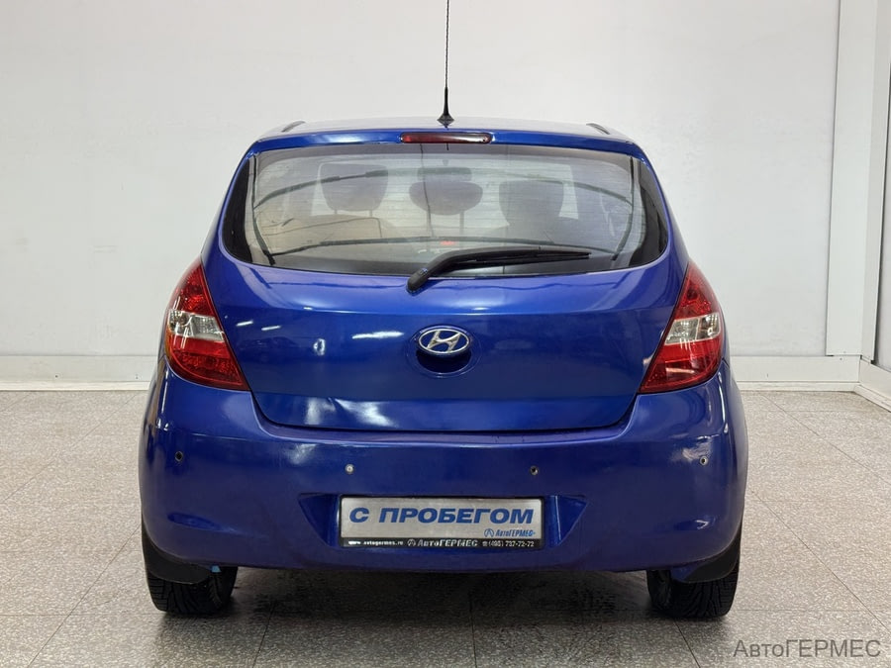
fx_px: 1235
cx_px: 446
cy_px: 334
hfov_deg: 39.7
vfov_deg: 30.3
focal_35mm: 48
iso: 64
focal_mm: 6.76
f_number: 1.78
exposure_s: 1/50
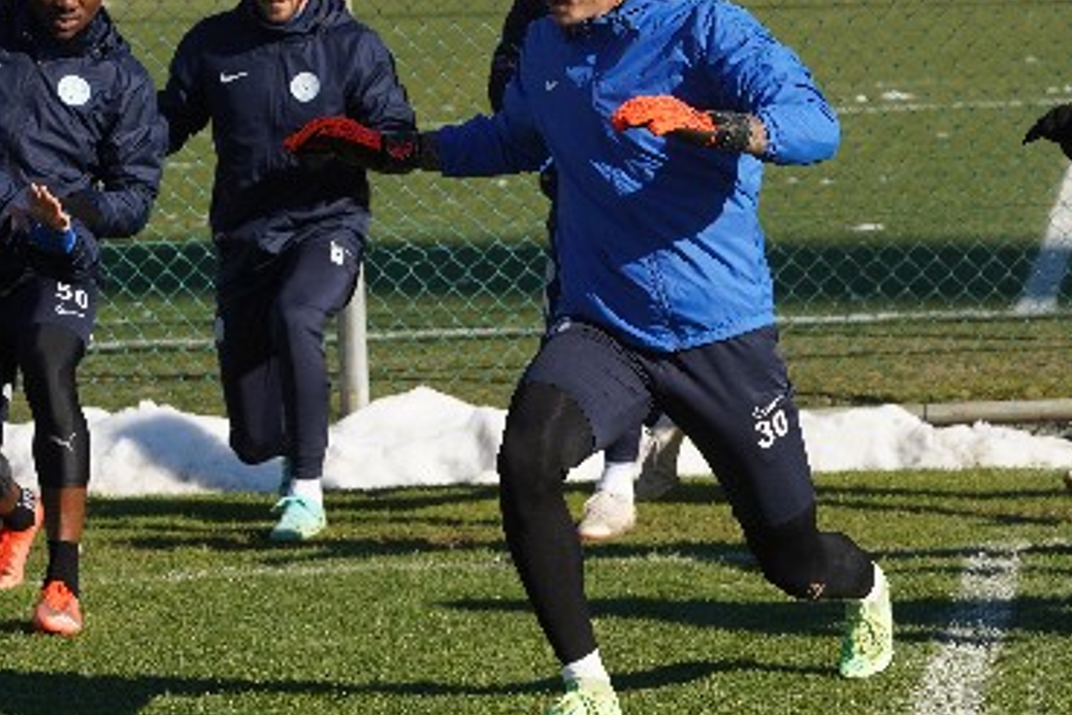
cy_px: 205
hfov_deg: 8.4
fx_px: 7295
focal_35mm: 245
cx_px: 598
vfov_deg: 5.6
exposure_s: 1/2500
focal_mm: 135
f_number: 9
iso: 1600
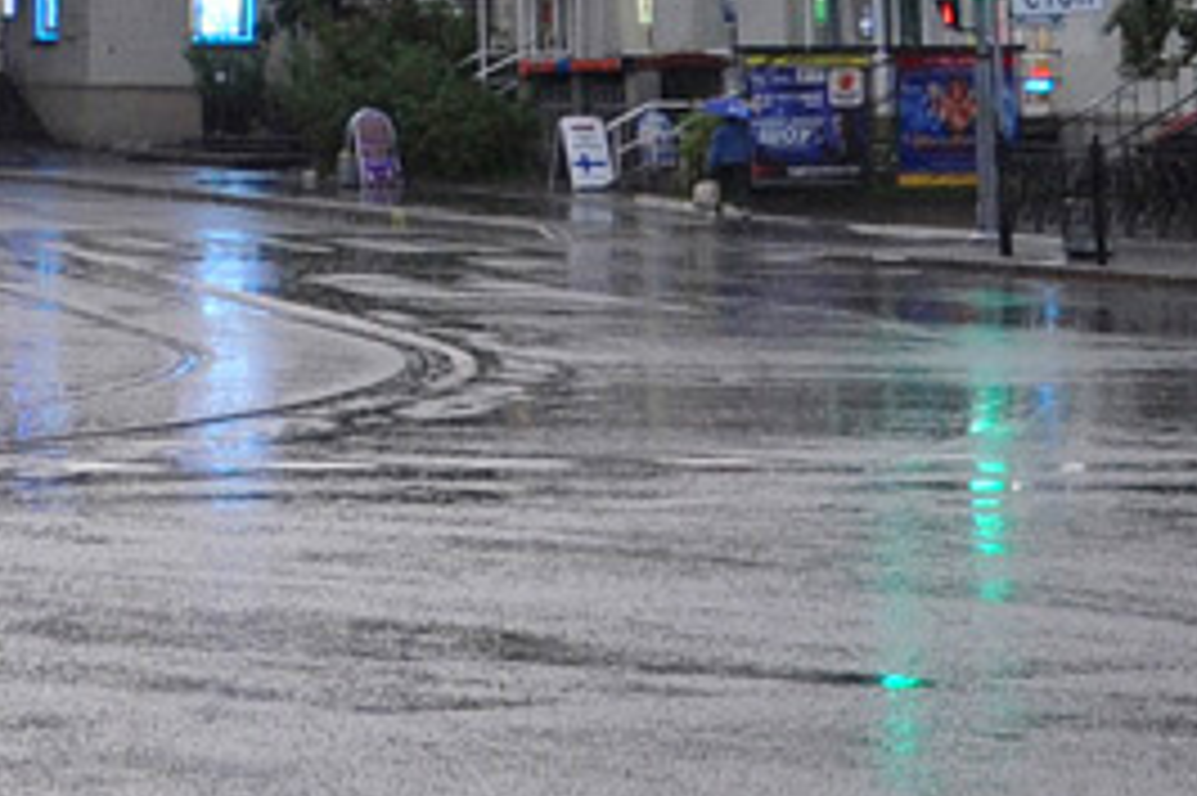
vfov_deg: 7.9
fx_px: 5504
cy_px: -767
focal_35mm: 166
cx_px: -994
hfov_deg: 11.5
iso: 400
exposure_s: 1/125
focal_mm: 21
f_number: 4
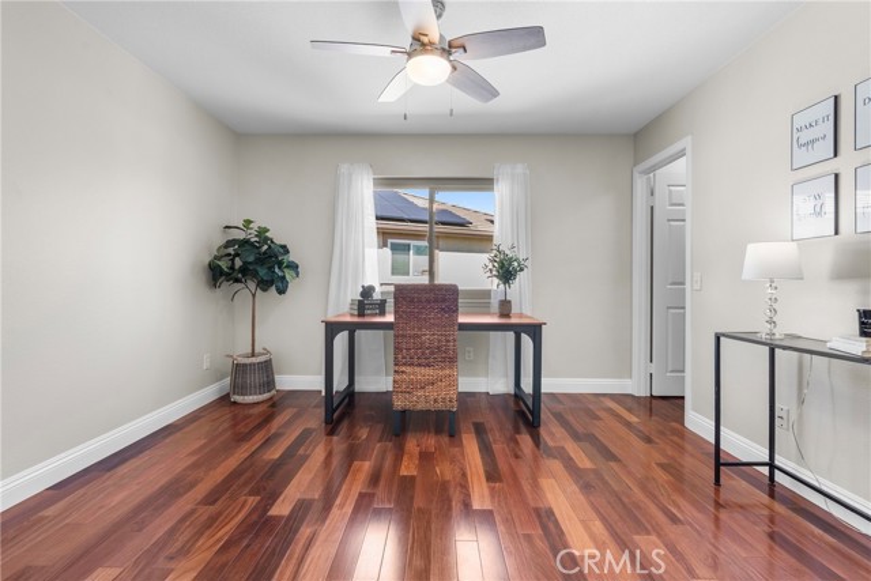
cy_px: 290
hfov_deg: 96.7
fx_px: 387
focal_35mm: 16
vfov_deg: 73.8
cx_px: 436
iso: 100
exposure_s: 1/4
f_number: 8
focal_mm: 16
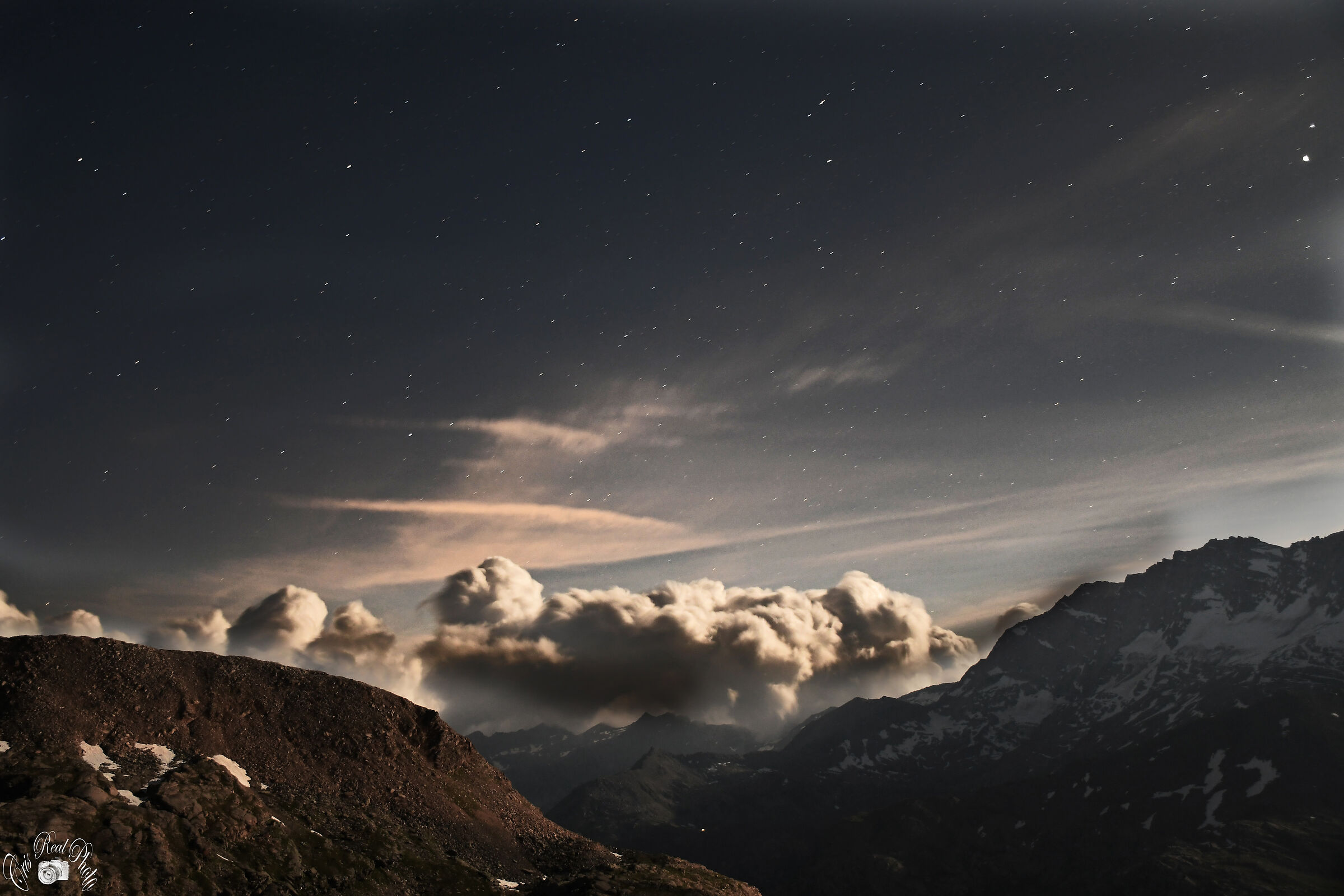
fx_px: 1344
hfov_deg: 53.1
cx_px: 672
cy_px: 448
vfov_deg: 36.9
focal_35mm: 36
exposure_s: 30
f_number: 3.8
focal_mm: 24
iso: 640
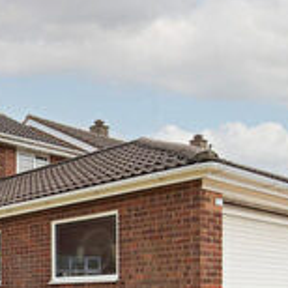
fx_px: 508
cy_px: 288
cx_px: -32
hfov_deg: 28.6
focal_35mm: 54
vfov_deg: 29.5
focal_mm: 14
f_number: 9
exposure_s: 1/320
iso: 320
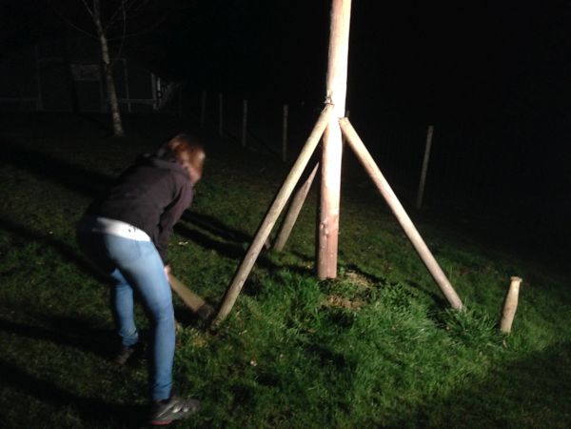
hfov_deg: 55.4
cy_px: 214
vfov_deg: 42.9
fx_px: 544
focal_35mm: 33
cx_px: 286
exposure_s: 1/20
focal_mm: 4.12
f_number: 2.4
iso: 500
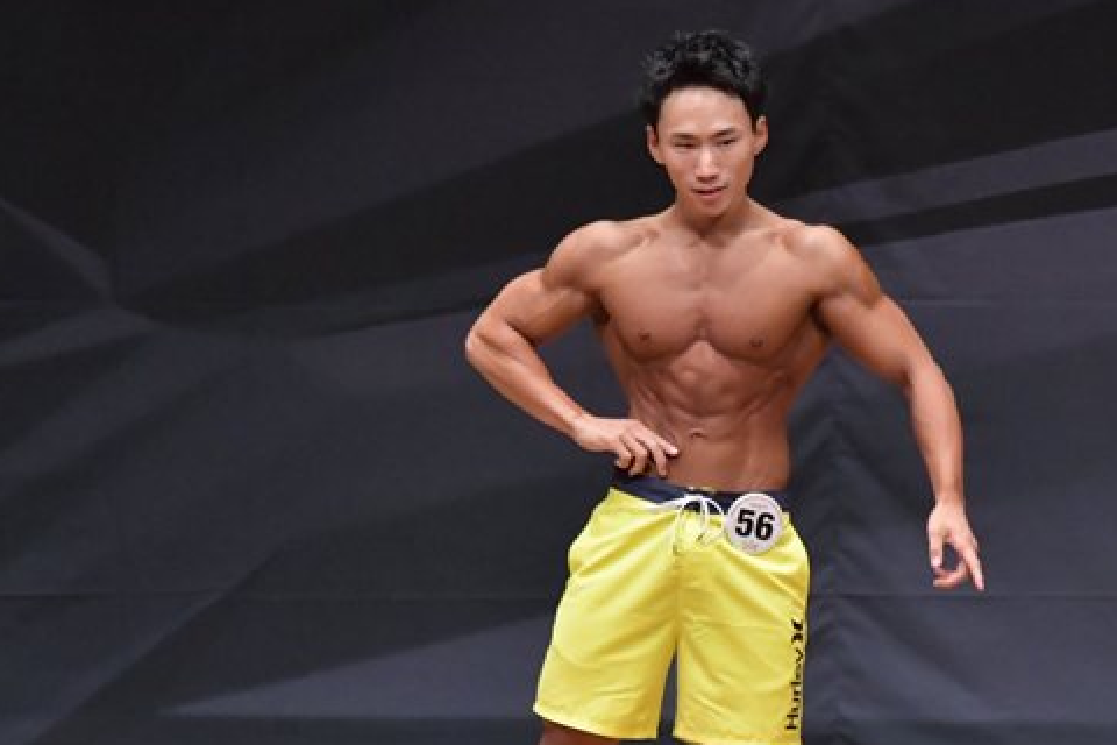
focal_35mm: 460
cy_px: 538
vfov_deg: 3.0
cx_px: 702
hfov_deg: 4.5
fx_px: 14272
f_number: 5.6
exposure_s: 1/400
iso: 6400
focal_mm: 190
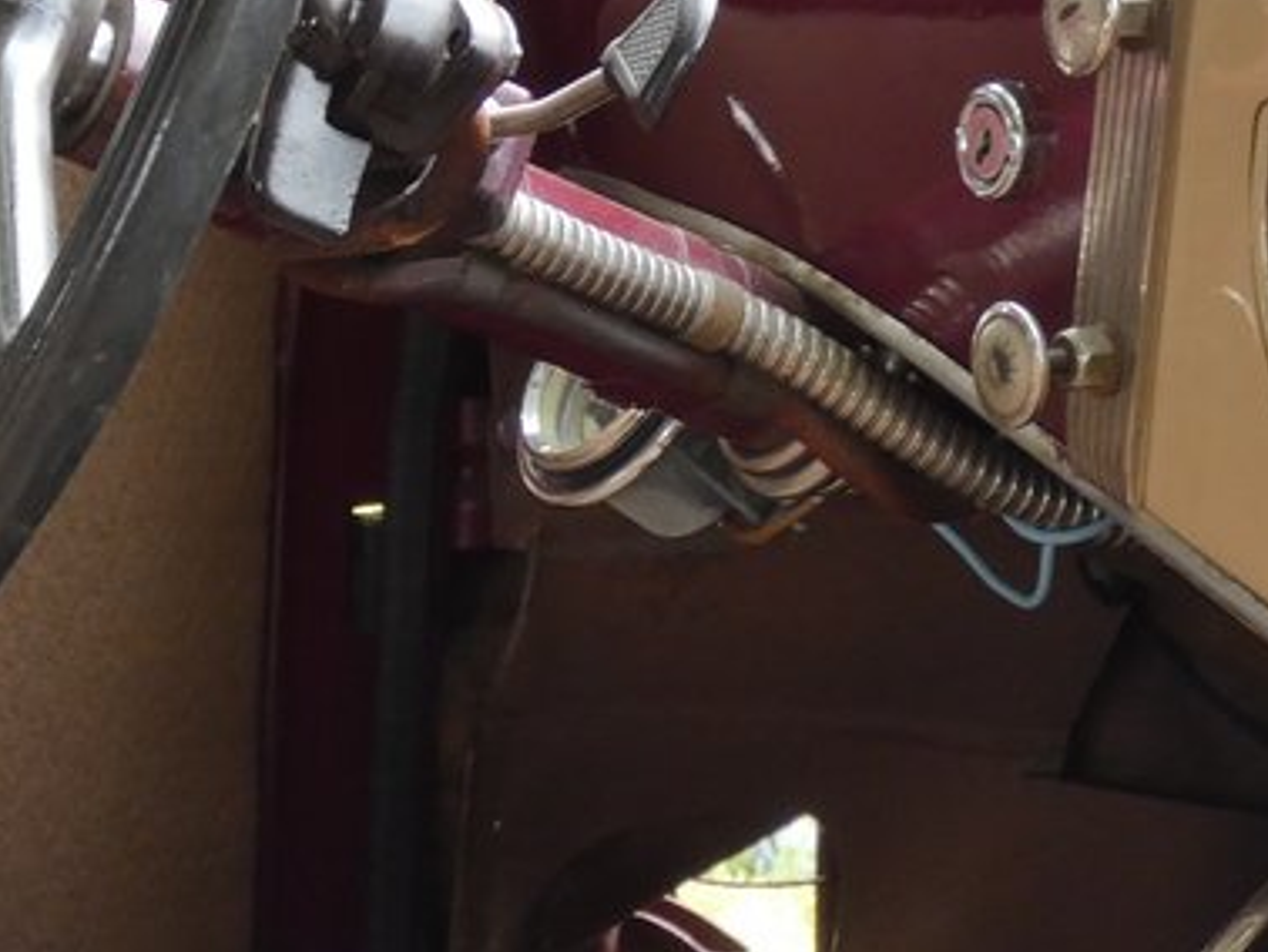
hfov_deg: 15.2
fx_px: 4765
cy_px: 419
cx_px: 530
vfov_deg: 11.4
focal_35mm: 130
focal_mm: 8.6
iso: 160
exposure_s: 1/80
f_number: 3.8
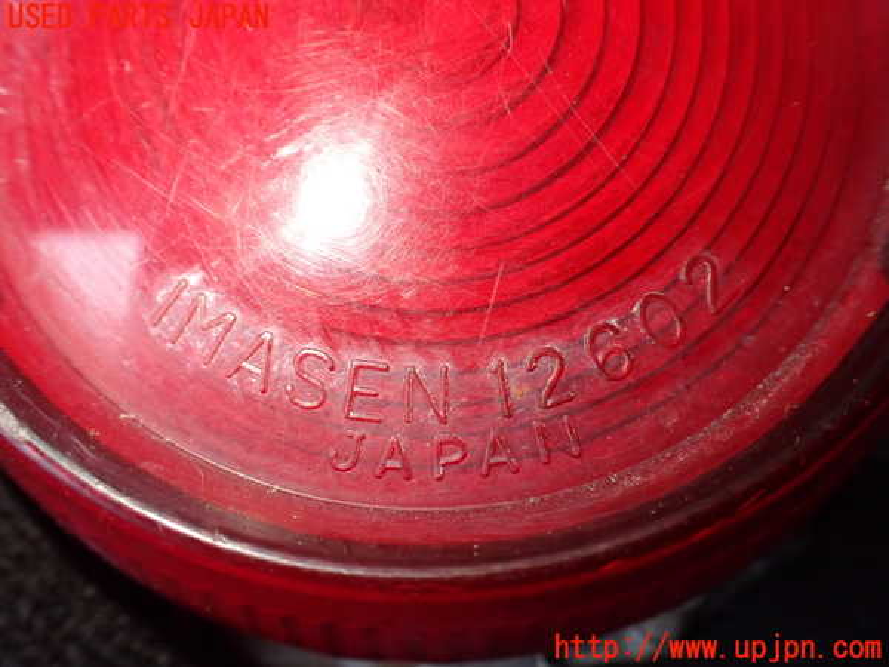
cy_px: 334
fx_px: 770
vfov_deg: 46.8
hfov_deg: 60.0
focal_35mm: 30
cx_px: 444
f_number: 2.3
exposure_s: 1/125
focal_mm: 5.4
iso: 400
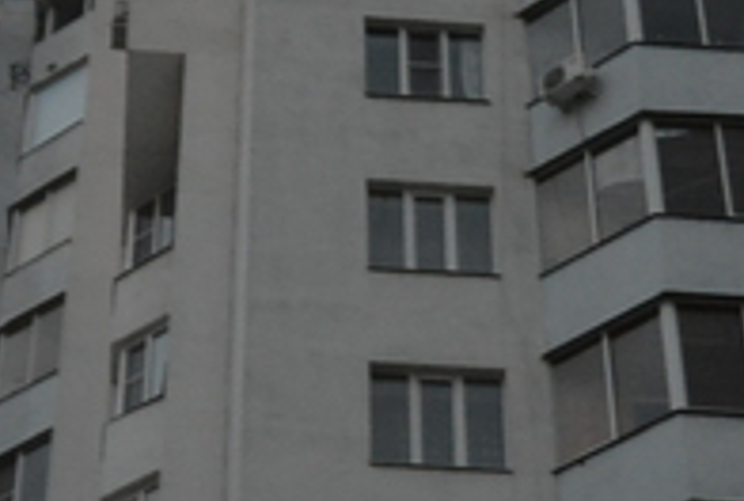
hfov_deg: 18.9
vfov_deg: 12.8
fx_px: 2239
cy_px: 258
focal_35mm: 108
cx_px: 391
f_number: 3.5
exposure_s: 1/160
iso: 1600
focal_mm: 11
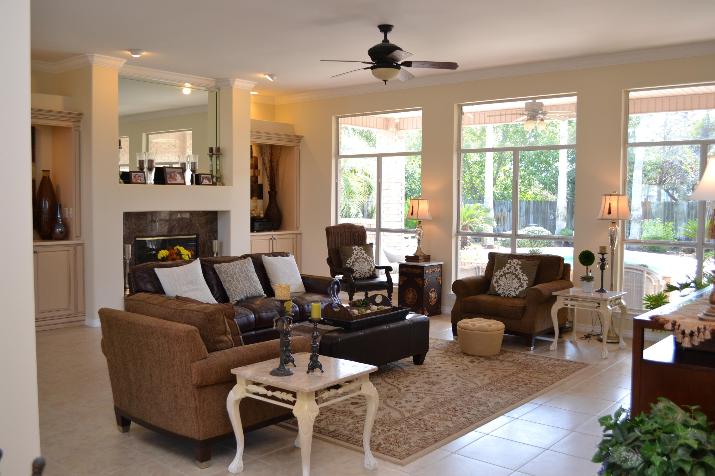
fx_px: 655
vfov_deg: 40.0
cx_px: 358
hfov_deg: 57.2
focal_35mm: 33
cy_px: 238
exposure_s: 1/80
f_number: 4.5
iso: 400
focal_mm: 22
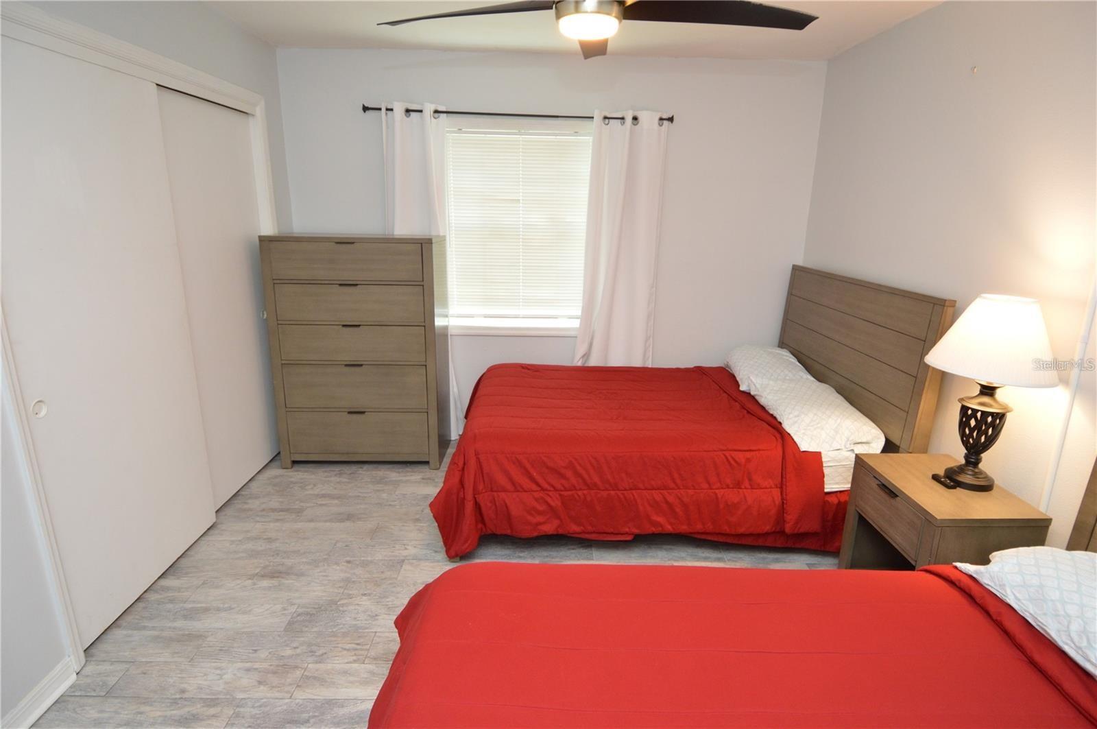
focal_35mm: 18
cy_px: 364
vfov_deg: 67.3
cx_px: 548
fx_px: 548
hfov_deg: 90.1
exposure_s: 1/60
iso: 900
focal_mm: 12
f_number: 4
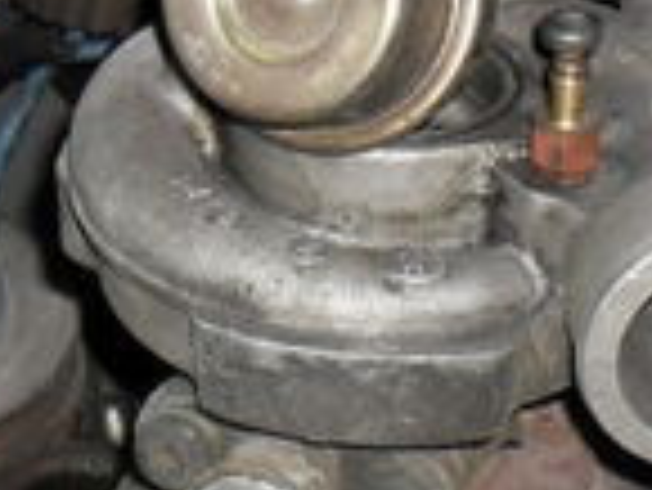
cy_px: 530
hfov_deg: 12.8
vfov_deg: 9.6
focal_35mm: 154
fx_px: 2903
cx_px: 513
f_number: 3.2
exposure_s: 1/45
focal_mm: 6.3
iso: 200
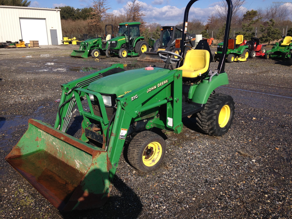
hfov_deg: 55.4
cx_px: 146
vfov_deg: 42.9
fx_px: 278
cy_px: 110
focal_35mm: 33
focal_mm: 4.12
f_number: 2.4
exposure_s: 1/1695
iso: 50
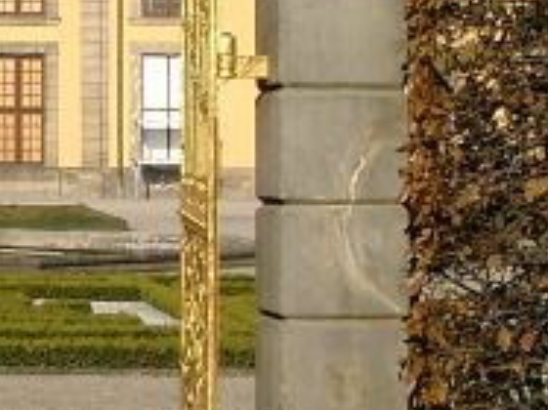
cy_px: -3
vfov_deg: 8.6
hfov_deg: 11.1
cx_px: -284
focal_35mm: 171
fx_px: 2705
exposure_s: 1/946
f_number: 4
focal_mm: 8.4
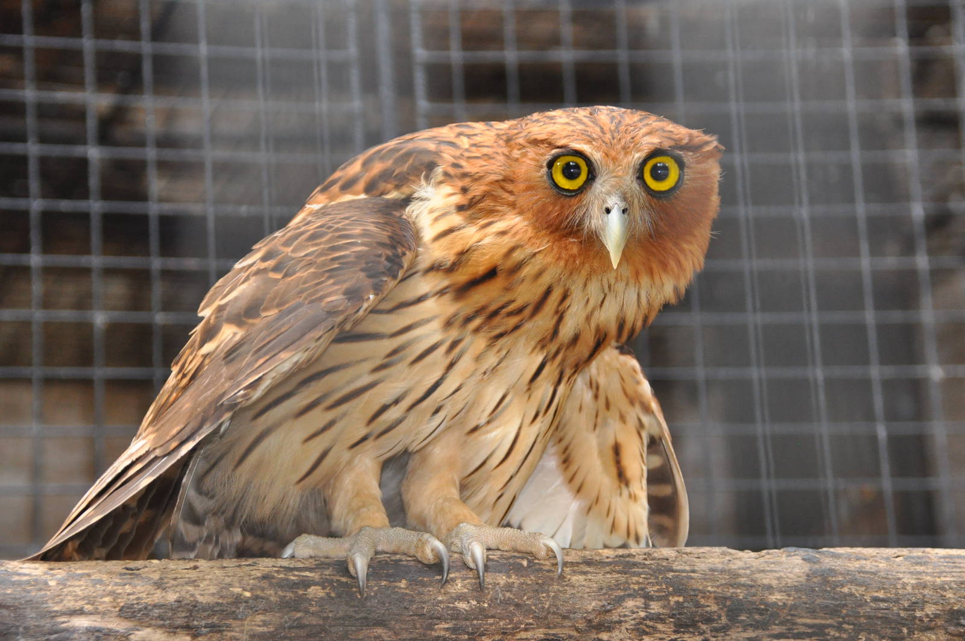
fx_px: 3454
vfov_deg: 10.6
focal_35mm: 129
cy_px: 320
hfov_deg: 15.9
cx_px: 482
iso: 1250
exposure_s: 1/60
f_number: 5.6
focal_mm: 86
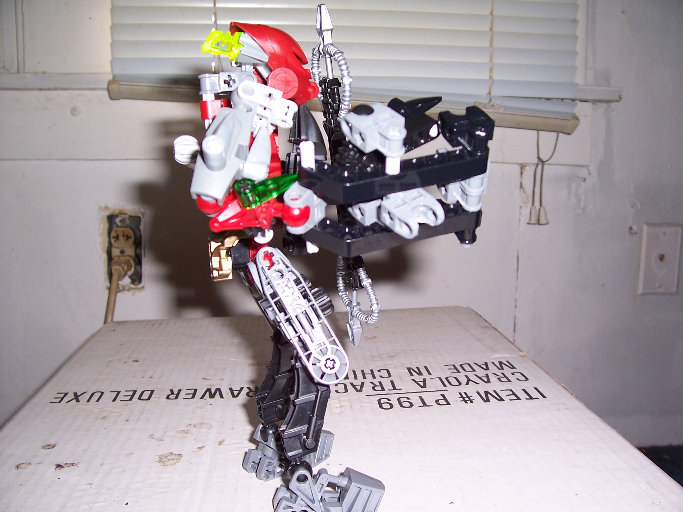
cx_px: 342
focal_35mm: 34
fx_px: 671
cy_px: 256
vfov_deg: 41.8
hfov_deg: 54.0
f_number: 2.7
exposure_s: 1/60
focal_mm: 5.6
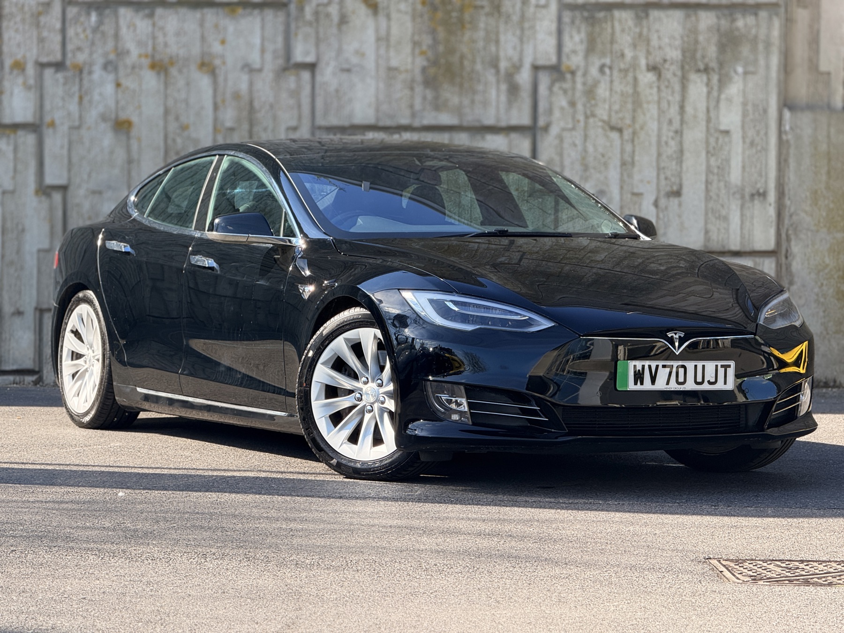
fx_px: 2926
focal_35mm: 120
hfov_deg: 16.4
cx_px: 422
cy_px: 316
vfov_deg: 12.3
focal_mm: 15.66
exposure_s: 1/467
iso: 64
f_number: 2.8
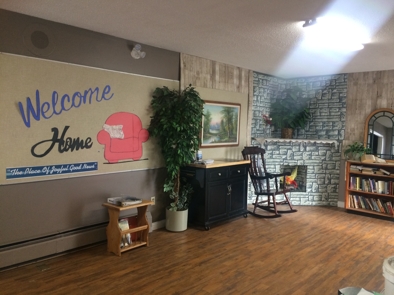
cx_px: 197
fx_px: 330
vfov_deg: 48.2
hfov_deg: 61.7
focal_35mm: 29
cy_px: 148
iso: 100
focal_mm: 4.15
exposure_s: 1/30
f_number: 2.2
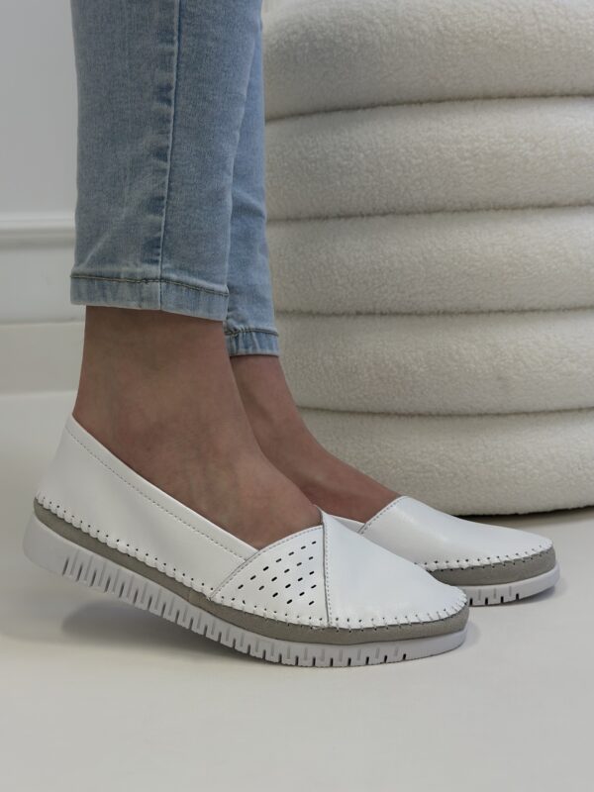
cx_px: 297
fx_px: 1098
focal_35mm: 48
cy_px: 396
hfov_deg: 30.3
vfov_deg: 39.7
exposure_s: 1/100
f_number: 1.78
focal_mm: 6.86
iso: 80
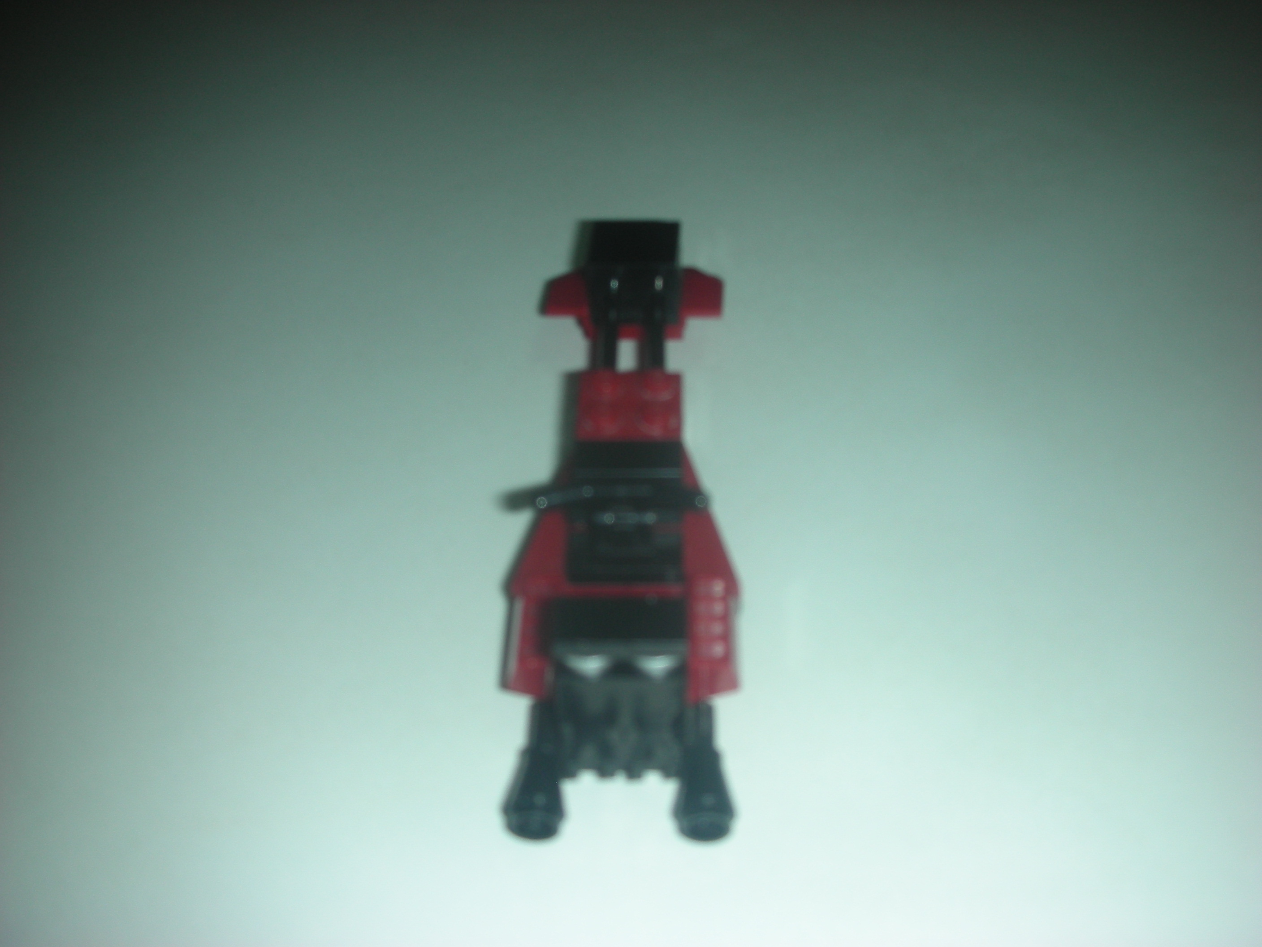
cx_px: 631
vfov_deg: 40.7
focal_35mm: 35
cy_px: 474
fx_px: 1276
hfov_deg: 52.6
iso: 50
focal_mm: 5.8
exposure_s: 1/60.1
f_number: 3
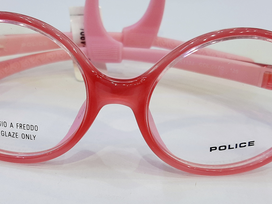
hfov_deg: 36.7
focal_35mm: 52
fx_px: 409
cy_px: 114
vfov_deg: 28.0
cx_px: 107
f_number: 1.7
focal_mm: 3.93
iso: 40
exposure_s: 1/217
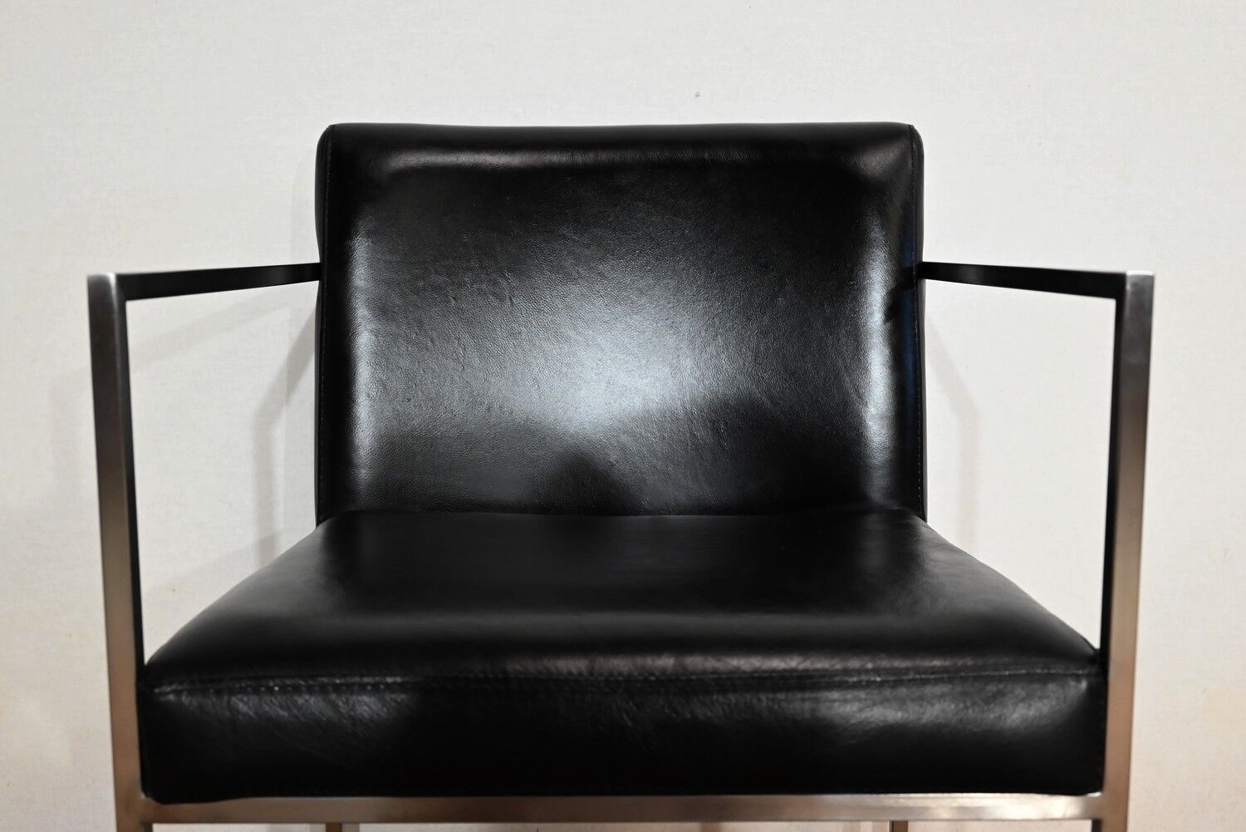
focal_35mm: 40
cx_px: 623
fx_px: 1385
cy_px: 416
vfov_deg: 33.4
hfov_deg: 48.4
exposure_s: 1/125
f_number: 5.3
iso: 2800
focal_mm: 40
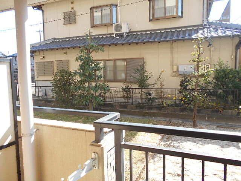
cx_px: 120
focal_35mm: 26
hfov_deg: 67.3
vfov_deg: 53.1
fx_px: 181
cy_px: 90
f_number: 3.2
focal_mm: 4.6
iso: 80
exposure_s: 1/200
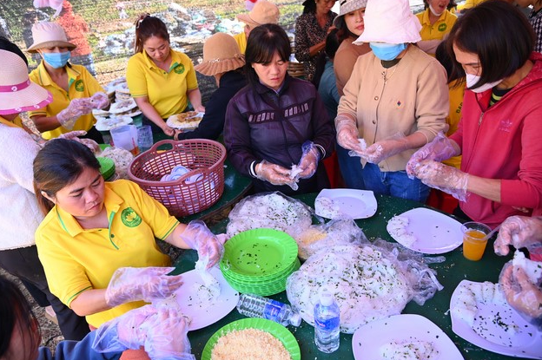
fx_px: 376
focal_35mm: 25
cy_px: 178
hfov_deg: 71.6
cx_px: 273
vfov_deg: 51.2
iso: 640
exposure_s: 1/125
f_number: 4.5
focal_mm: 24
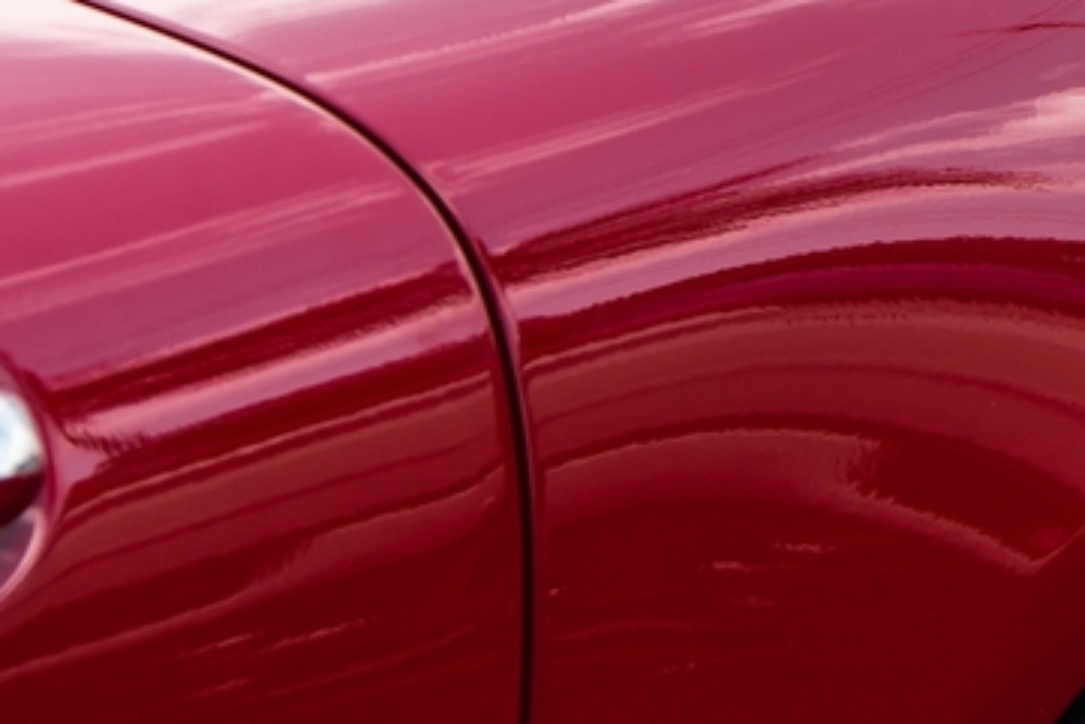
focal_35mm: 287
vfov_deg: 4.8
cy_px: 1166
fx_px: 8653
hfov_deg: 7.1
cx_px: 1241
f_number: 4
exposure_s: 1/160
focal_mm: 54
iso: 200
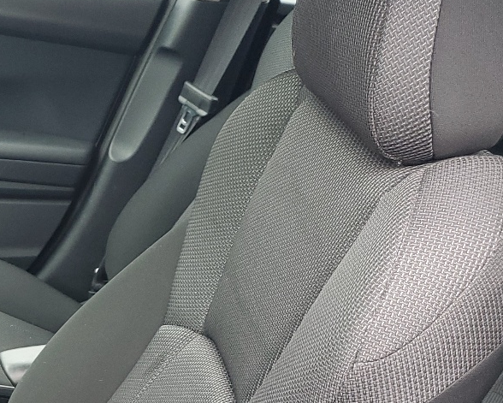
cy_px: 454
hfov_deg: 24.2
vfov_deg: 21.0
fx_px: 1028
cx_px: -148
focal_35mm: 69
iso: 89
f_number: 1.5
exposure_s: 1/60.2
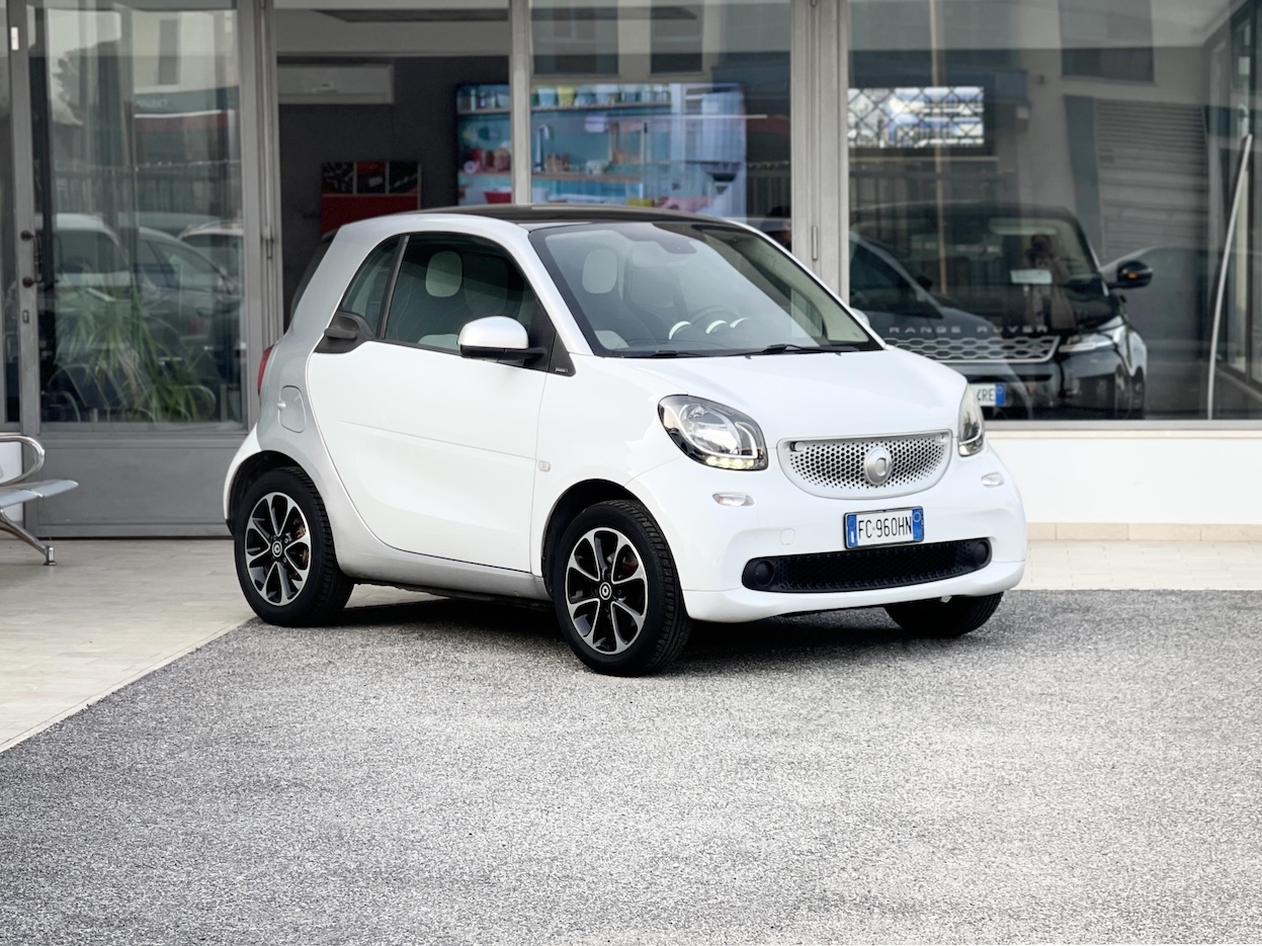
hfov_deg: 30.3
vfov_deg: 22.9
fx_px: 2333
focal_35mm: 64
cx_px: 631
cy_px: 473
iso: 25
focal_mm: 7.5
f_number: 2.2
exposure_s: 1/160
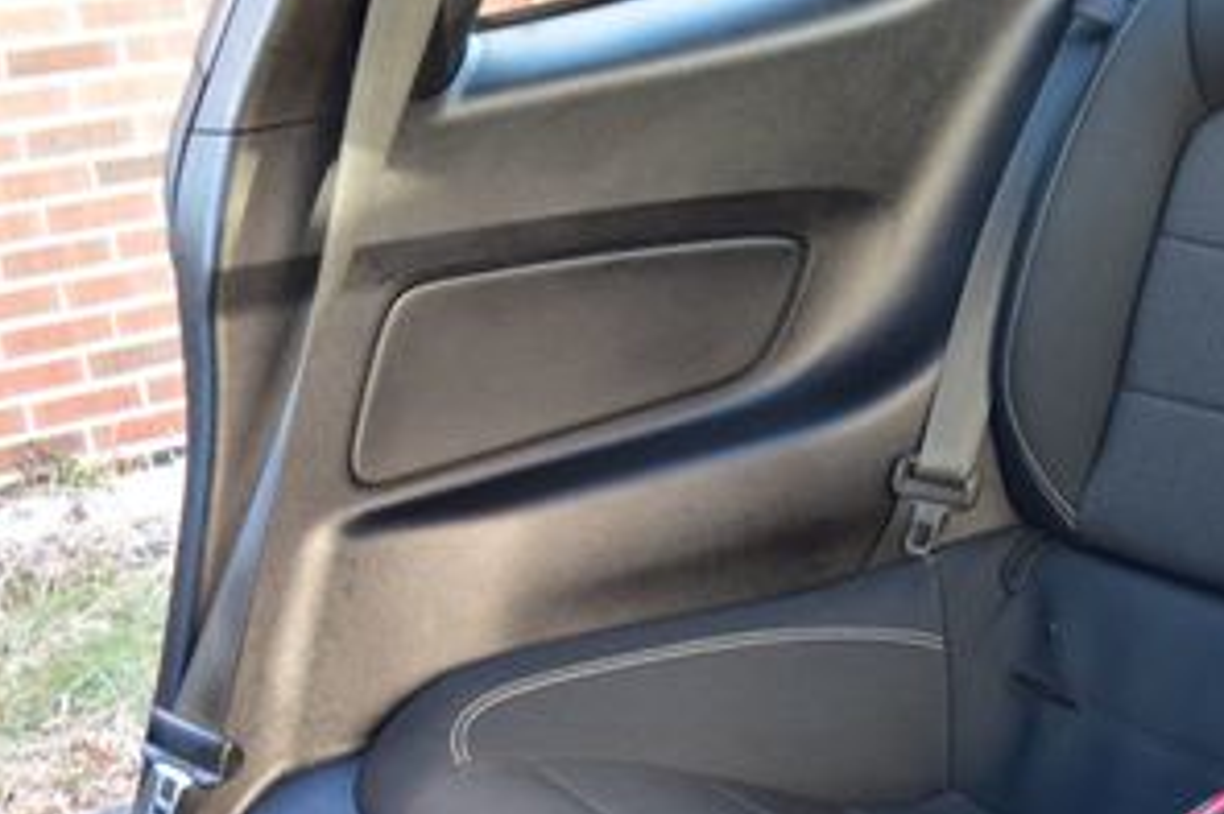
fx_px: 2313
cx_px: 1307
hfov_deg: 27.4
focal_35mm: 68
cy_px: 612
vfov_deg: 19.8
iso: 400
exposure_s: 1/20
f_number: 6.3
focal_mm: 21
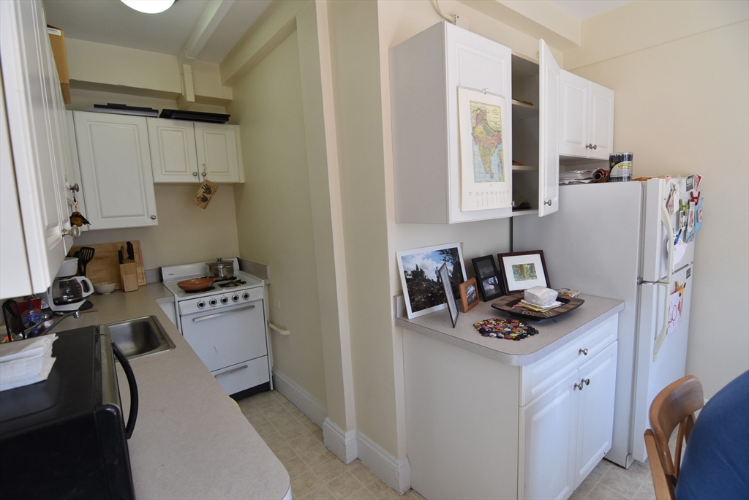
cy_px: 250
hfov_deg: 94.9
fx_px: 343
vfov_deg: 72.1
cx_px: 374
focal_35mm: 16
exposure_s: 1/80
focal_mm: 11
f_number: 4.5
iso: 400
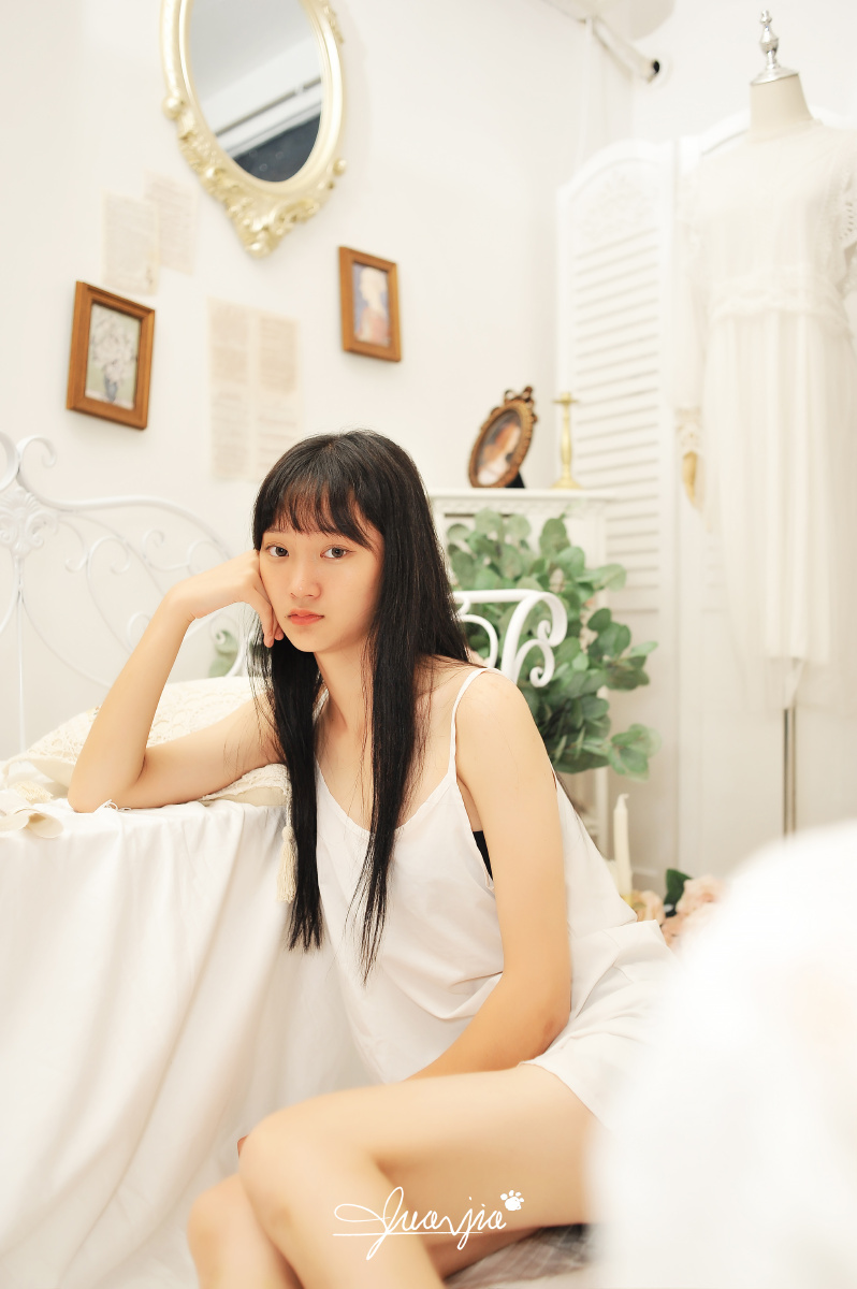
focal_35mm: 35
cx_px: 428
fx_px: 1252
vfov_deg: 54.5
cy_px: 644
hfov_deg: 37.8
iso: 500
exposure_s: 1/60
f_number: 3.2
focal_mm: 35
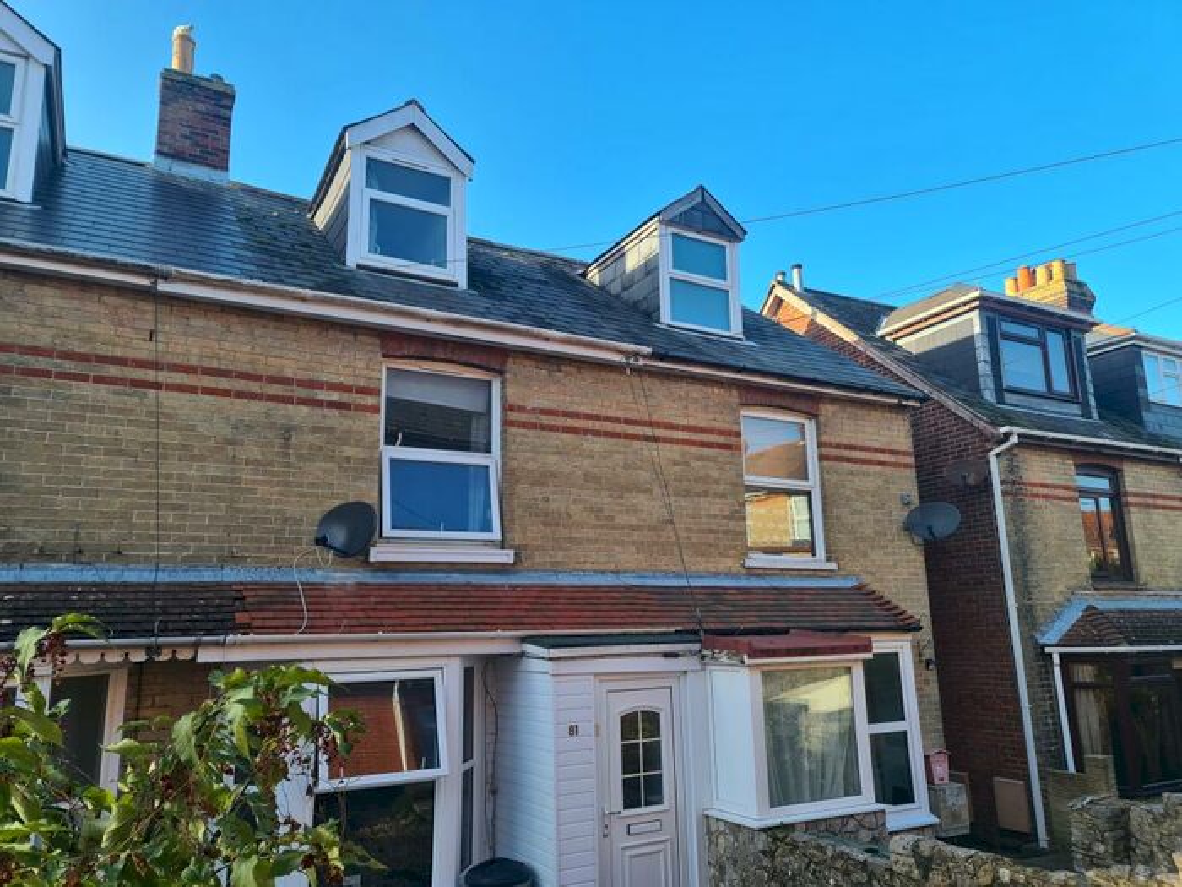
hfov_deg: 69.4
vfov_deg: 54.9
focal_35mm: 25
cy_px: 444
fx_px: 854
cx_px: 591
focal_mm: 7
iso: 50
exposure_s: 1/235
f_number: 1.8
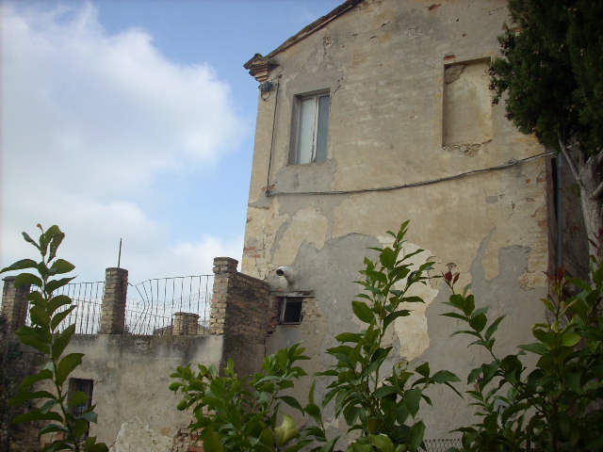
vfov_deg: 38.7
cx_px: 302
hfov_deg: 50.1
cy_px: 226
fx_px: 645
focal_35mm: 37
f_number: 5.6
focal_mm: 6.2
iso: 64
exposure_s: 1/250
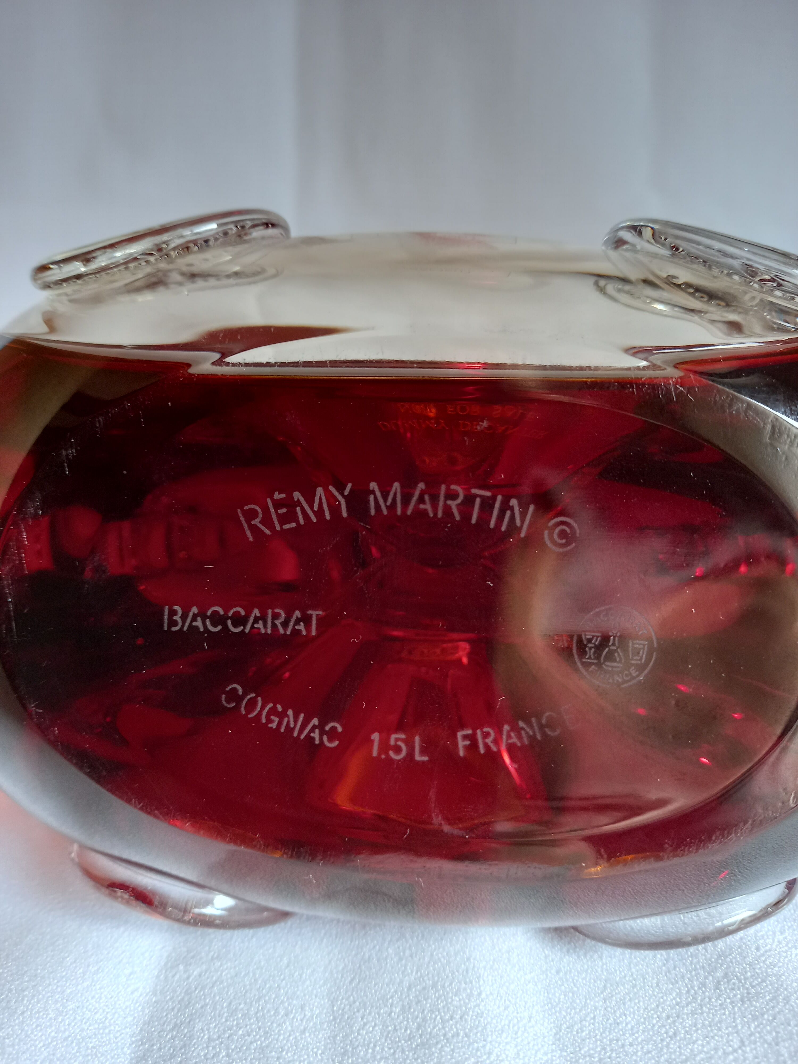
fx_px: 768
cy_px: 532
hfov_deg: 54.9
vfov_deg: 69.4
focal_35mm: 25
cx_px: 399
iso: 200
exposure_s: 1/30
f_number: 2
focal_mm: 4.6
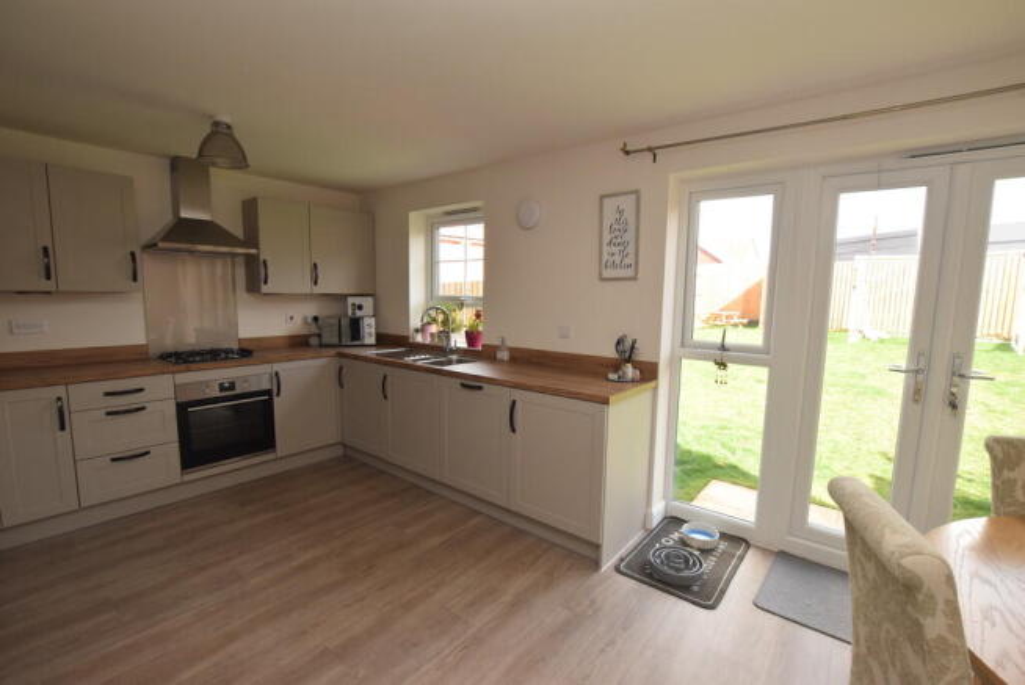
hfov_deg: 100.4
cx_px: 512
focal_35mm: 15
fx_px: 427
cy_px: 342
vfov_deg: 77.4
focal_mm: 10
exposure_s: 1/125
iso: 800
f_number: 5.6
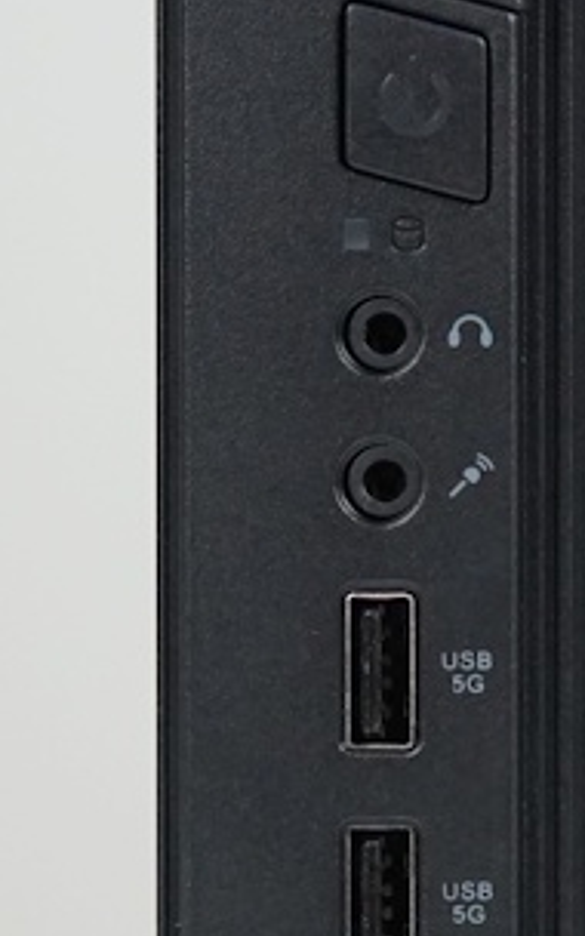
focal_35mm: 181
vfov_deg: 11.5
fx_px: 4617
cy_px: 813
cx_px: 530
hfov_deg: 7.2
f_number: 3.5
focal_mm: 30
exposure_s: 1/320
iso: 1250
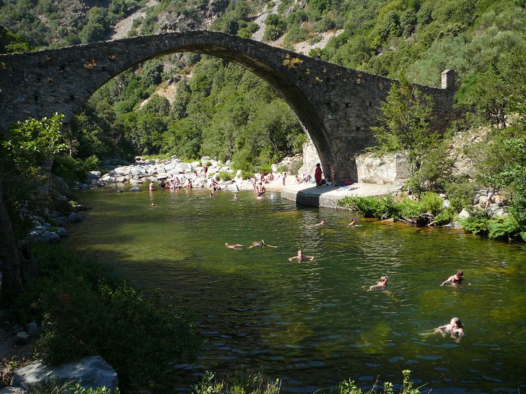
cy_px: 197
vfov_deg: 40.7
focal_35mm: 35
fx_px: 532
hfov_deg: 52.6
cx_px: 263
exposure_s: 1/500
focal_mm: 5.2
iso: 80
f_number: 2.8
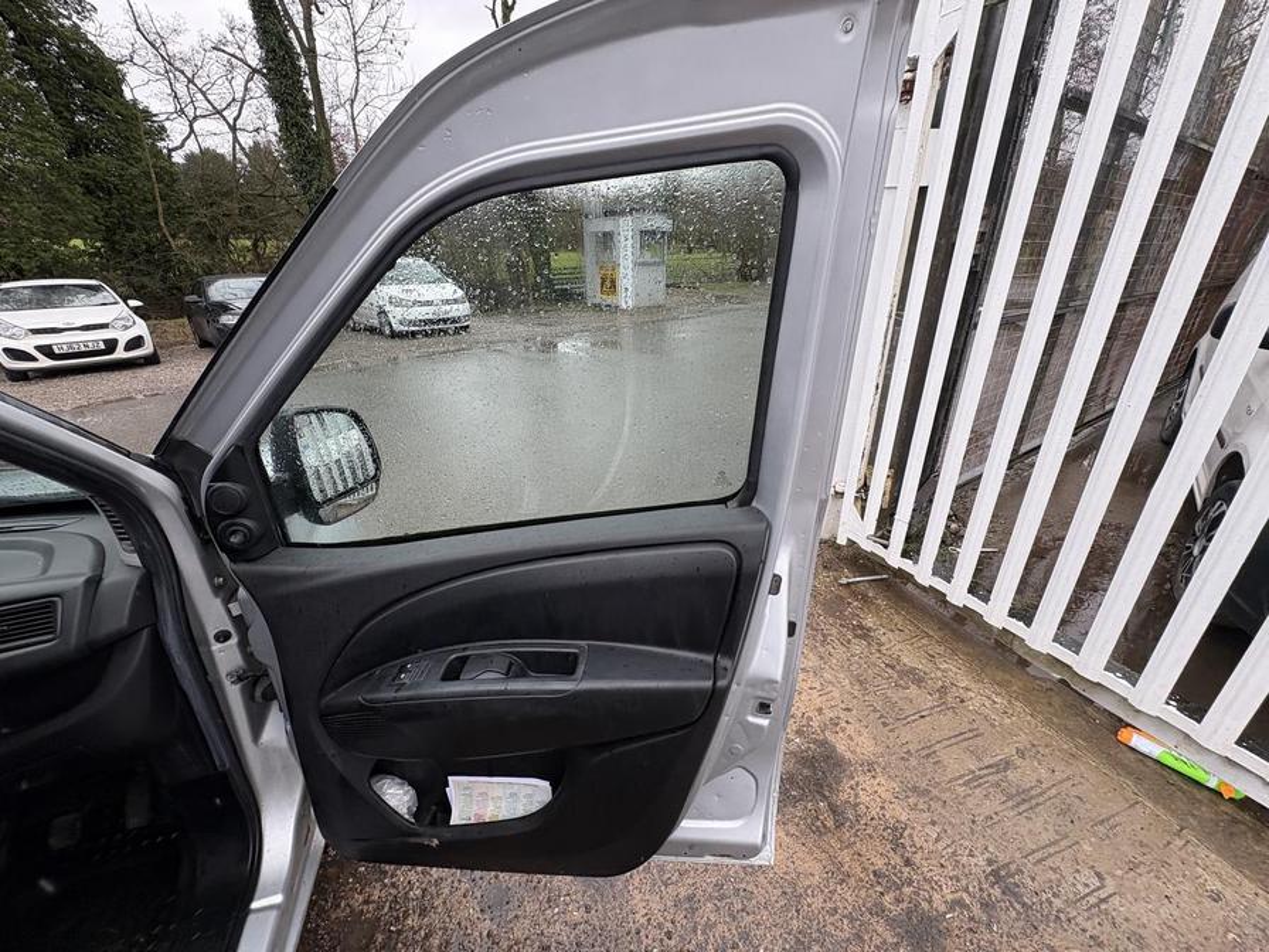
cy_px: 476
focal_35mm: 14
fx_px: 513
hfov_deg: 102.1
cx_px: 634
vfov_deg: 85.7
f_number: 2.2
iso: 40
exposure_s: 1/144
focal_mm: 2.22
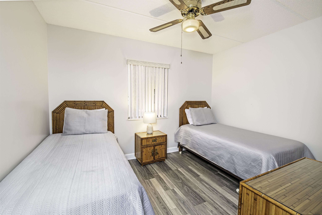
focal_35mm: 15
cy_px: 108
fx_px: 134
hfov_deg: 100.4
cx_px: 161
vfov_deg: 77.3
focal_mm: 15
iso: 320
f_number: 6.3
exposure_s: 1/100
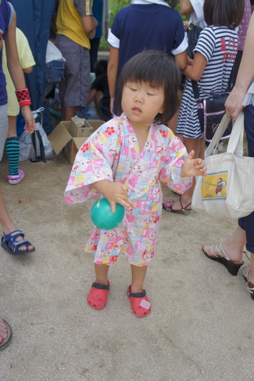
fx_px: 334
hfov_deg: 41.7
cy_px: 190
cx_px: 127
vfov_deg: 59.5
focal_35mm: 32
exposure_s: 1/160
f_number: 4.5
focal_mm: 21
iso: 200
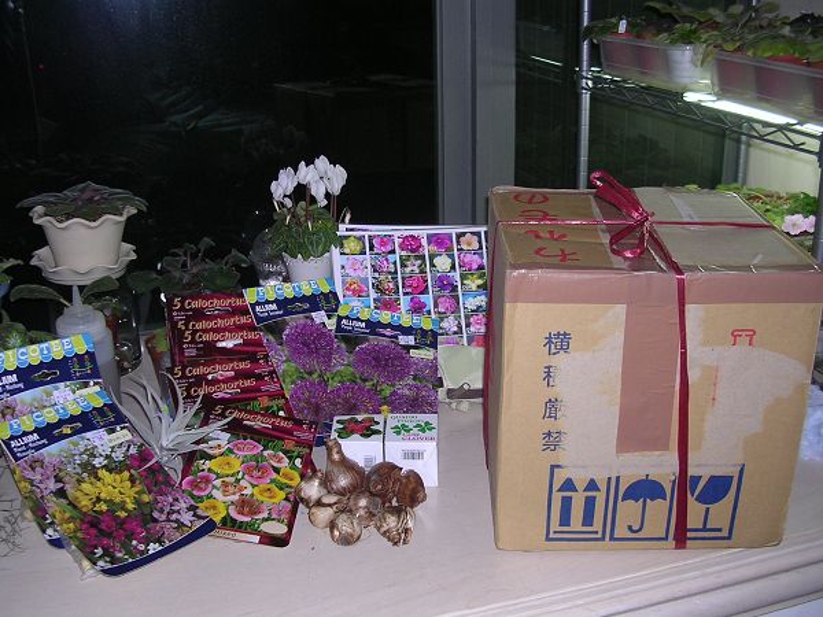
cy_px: 308
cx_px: 412
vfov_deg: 37.7
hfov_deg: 49.0
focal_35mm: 38
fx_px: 903
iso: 100
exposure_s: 1/60.1
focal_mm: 5.8
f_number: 2.8
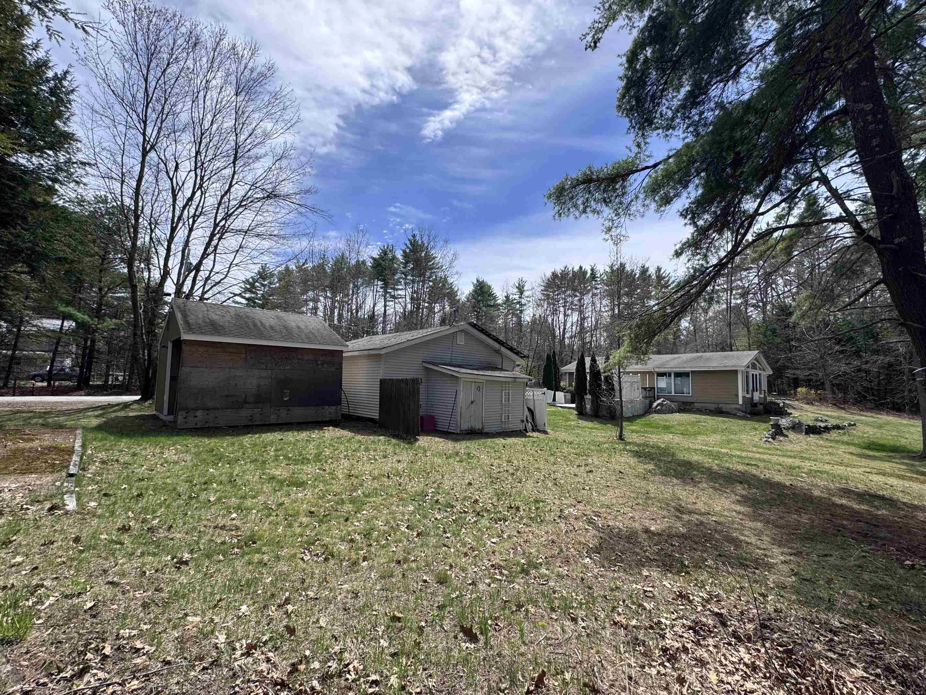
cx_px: 458
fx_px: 401
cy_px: 354
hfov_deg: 98.2
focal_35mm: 15
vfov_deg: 81.7
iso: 50
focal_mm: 2.22
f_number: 2.2
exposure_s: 1/1880
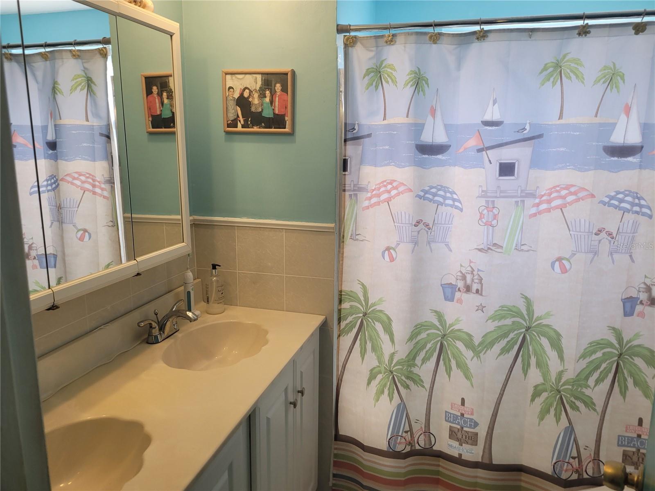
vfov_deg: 53.1
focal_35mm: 26
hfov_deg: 67.3
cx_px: 328
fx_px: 492
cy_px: 246
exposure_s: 1/120
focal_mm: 5.4
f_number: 1.8
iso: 100
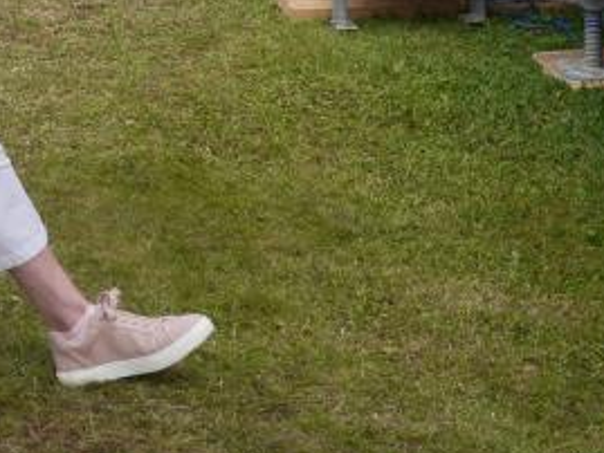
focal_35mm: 101
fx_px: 1763
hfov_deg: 17.9
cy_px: -206
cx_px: -225
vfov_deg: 13.8
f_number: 5
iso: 200
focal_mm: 17
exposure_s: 1/160
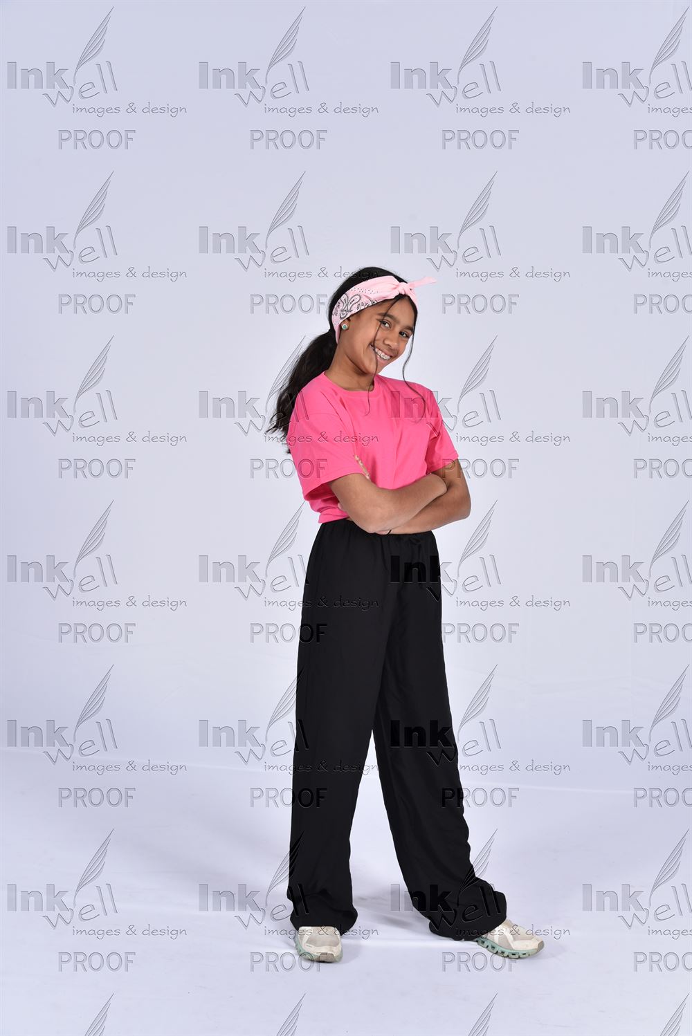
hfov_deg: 35.1
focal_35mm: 38
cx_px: 346
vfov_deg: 50.7
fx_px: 1095
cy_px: 518
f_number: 7.1
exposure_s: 1/160
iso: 250
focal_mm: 38
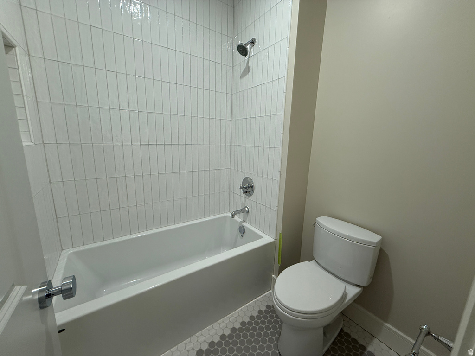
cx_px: 238
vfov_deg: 85.7
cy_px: 178
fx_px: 192
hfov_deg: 102.1
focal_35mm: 14
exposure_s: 1/120
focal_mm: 2.22
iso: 200
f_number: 2.2
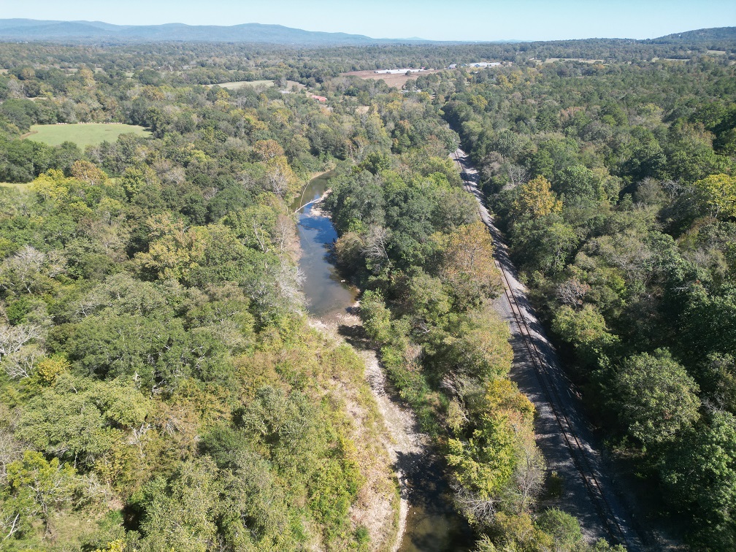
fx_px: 510
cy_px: 276
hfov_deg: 71.6
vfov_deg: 56.8
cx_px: 368
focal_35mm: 24
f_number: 1.7
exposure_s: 1/1600
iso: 150
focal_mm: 6.72
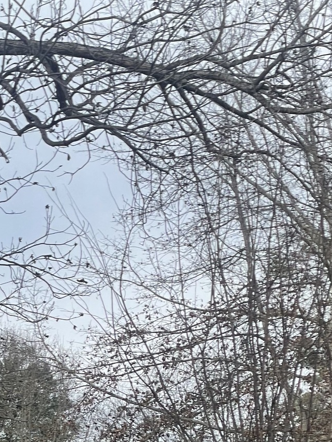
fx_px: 1790
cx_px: 72
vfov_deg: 13.5
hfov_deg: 10.6
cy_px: 588
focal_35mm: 140
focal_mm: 6
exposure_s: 1/773
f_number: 2
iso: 25
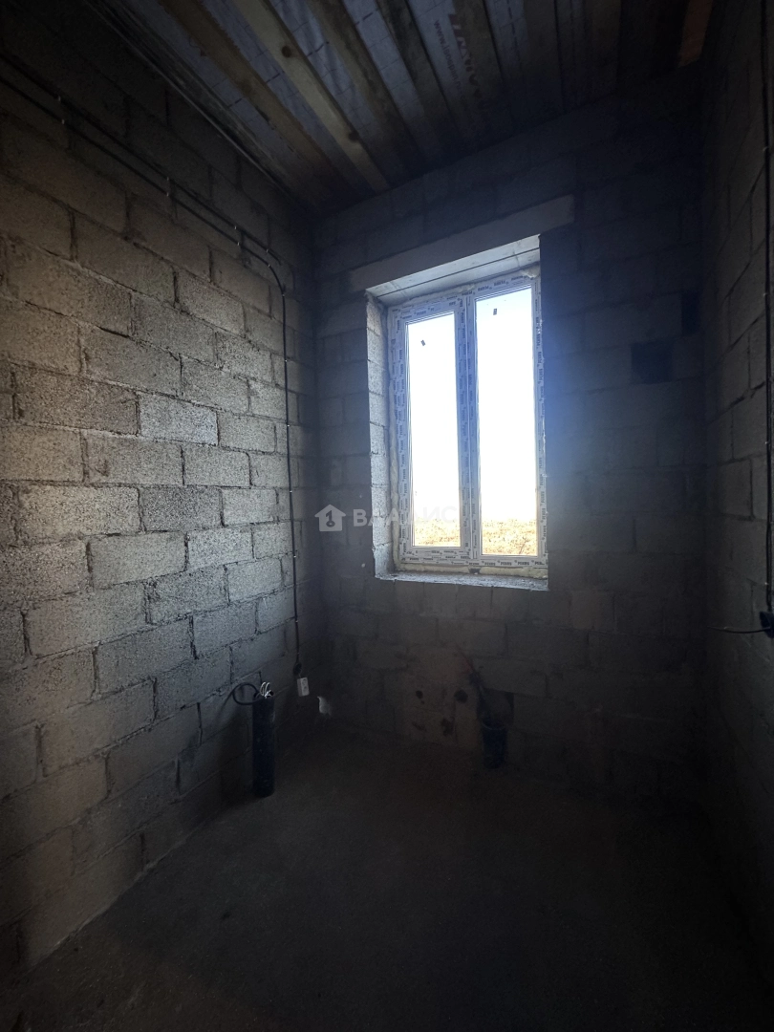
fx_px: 417
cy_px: 516
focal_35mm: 14
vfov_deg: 102.1
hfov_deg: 85.7
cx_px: 387
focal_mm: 2.22
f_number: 2.2
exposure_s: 1/50
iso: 320
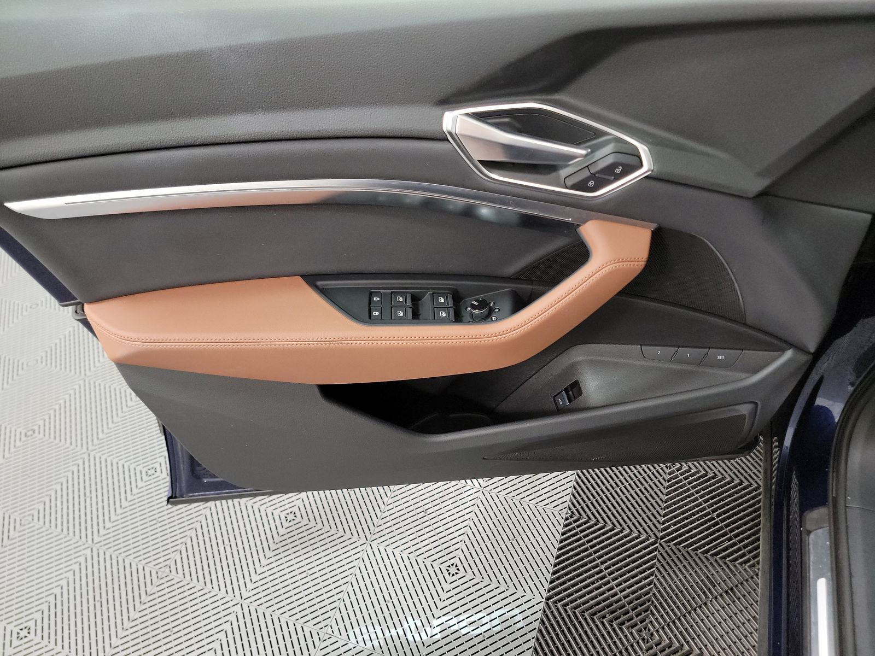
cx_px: 438
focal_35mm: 24
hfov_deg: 71.6
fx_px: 607
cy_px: 328
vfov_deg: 56.8
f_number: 1.8
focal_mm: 6.7
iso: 1093
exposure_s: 1/59
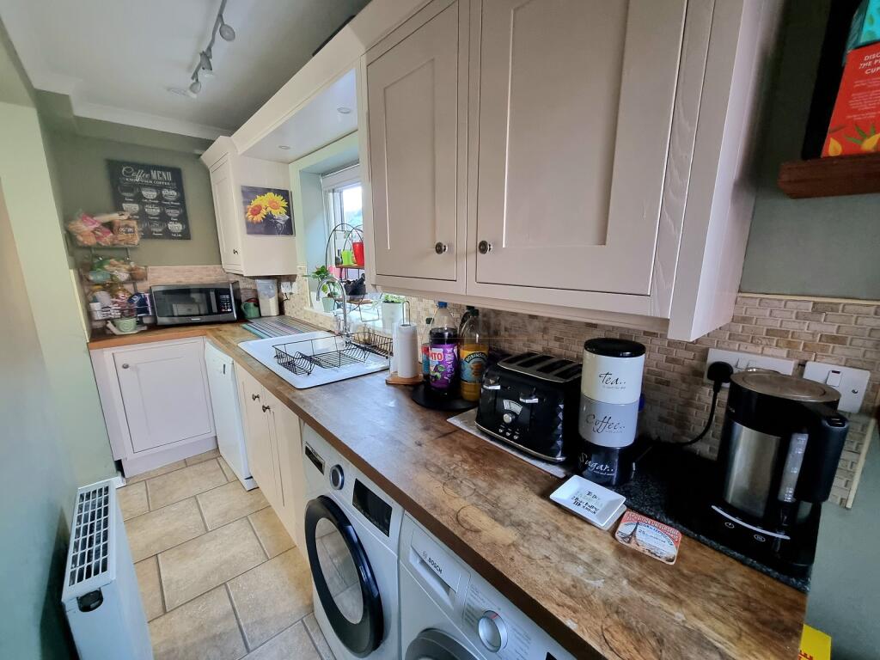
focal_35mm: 13
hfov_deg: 106.2
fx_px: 330
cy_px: 330
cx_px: 440
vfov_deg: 89.9
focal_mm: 2.2
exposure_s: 1/33
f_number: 2.2
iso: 640
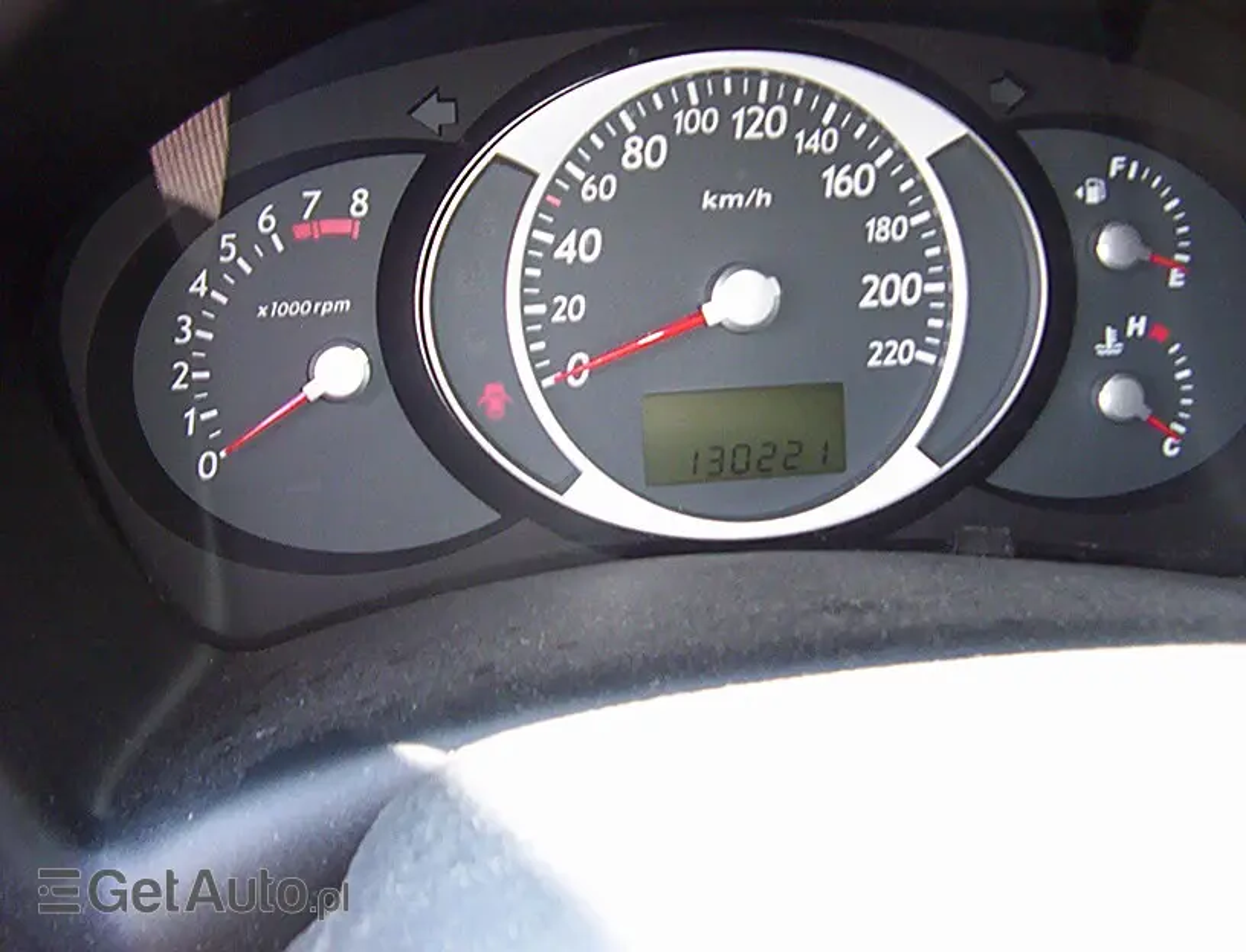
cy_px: 476
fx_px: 1414
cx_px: 623
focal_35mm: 39
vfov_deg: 37.2
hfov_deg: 47.6
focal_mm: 5.26
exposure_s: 1/60
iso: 140
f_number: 3.84
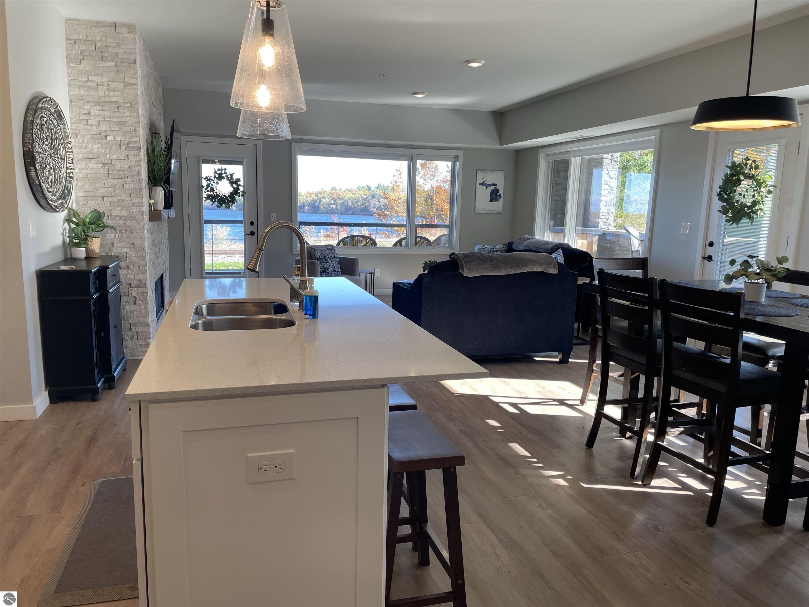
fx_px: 608
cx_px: 404
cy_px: 304
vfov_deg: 53.1
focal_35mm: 26
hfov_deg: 67.3
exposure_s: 1/120
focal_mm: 4.2
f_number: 1.6
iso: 40
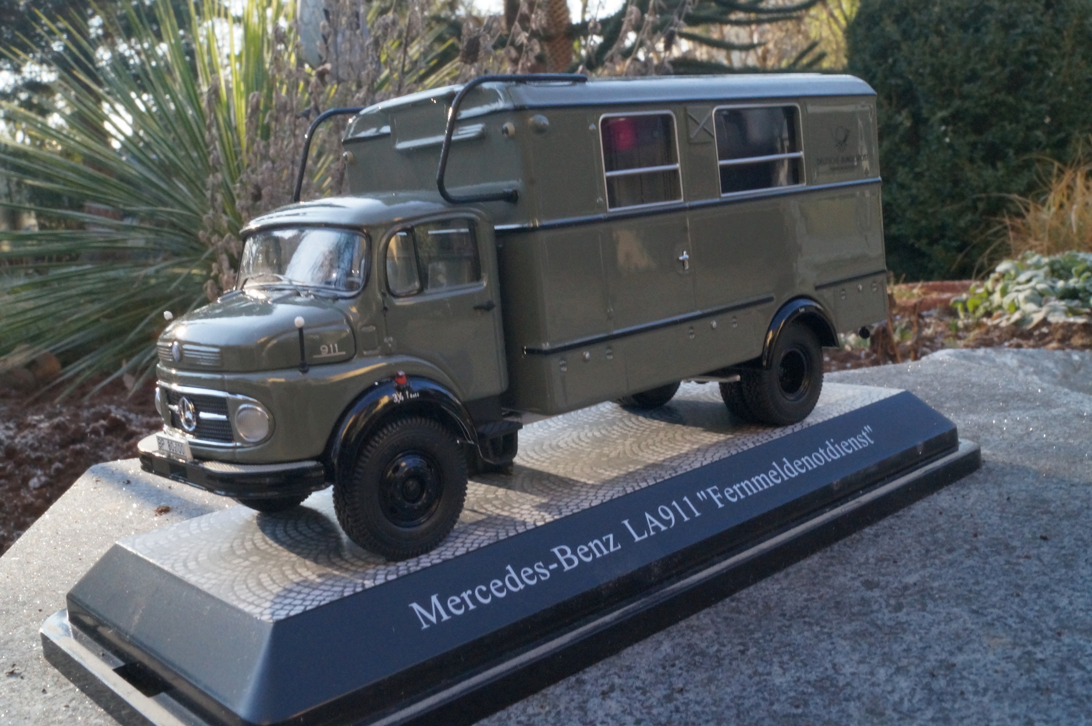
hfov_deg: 53.2
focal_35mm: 36
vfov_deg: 36.8
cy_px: 363
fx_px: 1091
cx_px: 546
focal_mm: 24
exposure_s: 1/60
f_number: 22
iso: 2000
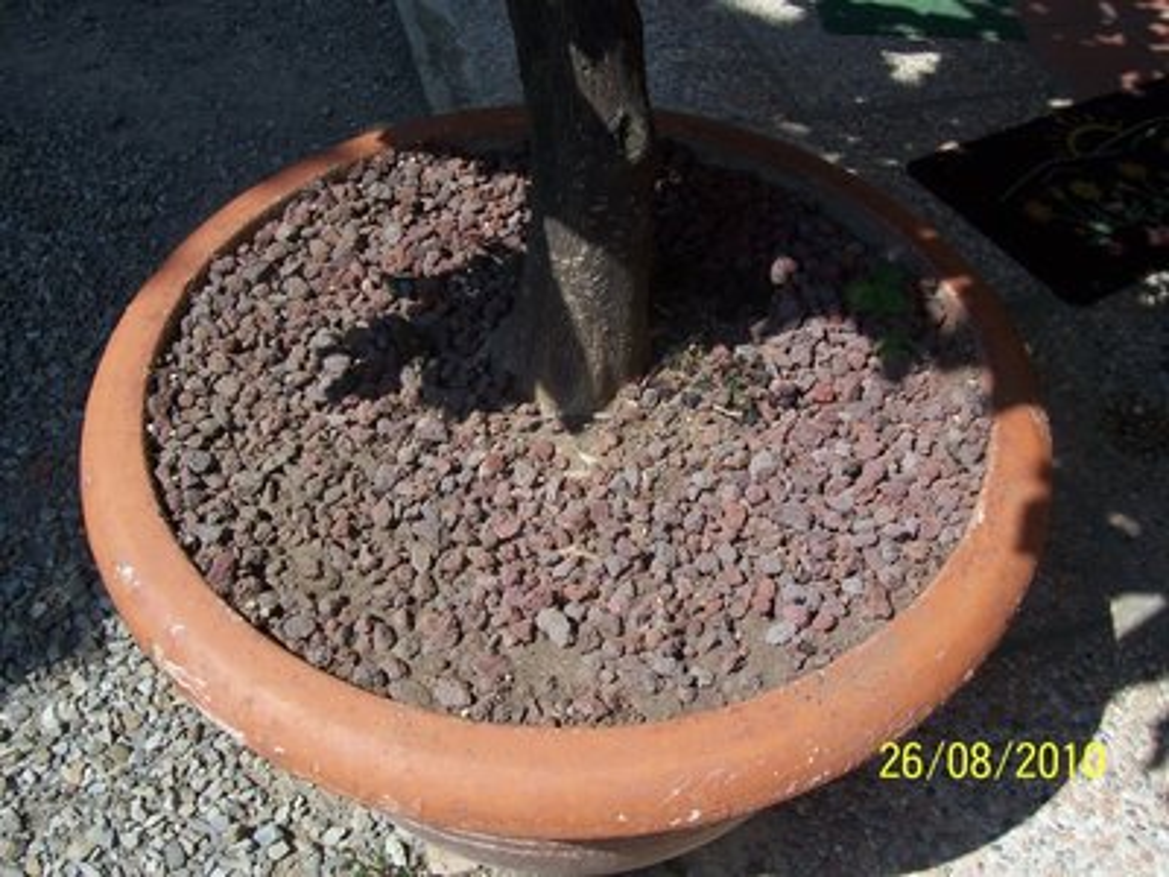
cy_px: 438
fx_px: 1148
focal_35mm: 34
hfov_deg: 54.0
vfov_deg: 41.8
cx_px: 584
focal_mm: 5.6
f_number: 5.6
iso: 80
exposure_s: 1/500
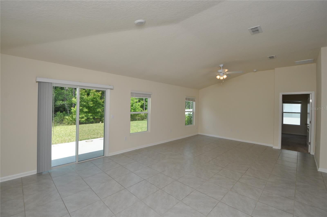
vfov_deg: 77.2
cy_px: 108
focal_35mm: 15
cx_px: 164
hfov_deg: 100.5
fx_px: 136
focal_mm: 10
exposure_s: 1/200
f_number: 7.1
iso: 200
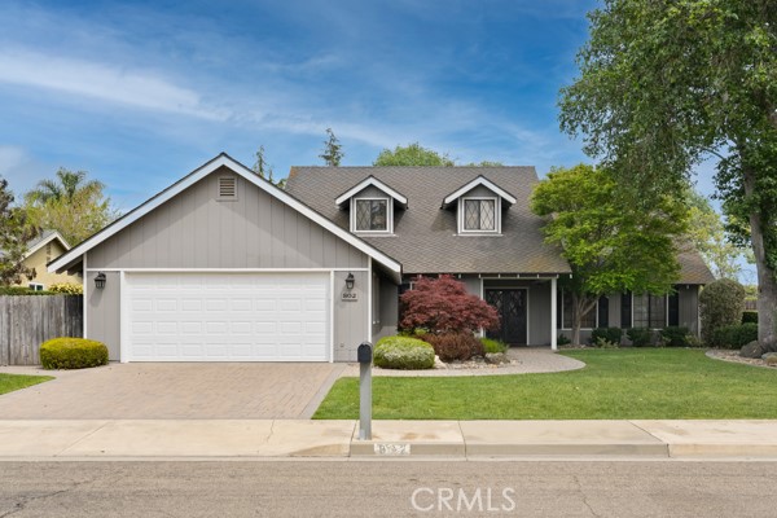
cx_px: 388
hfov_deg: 54.4
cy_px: 259
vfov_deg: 37.9
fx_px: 755
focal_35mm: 35
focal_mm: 35
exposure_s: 1/2000
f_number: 8
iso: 1000
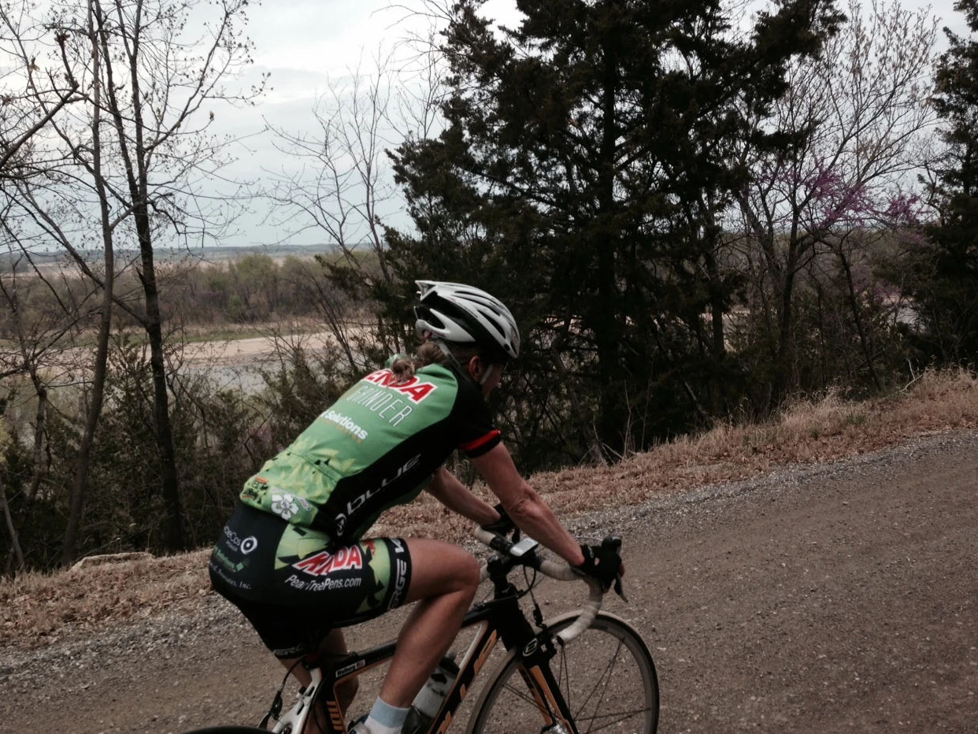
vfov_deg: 41.8
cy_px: 358
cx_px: 487
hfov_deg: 53.9
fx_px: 961
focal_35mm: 34
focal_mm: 4.12
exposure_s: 1/1355
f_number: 2.4
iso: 50
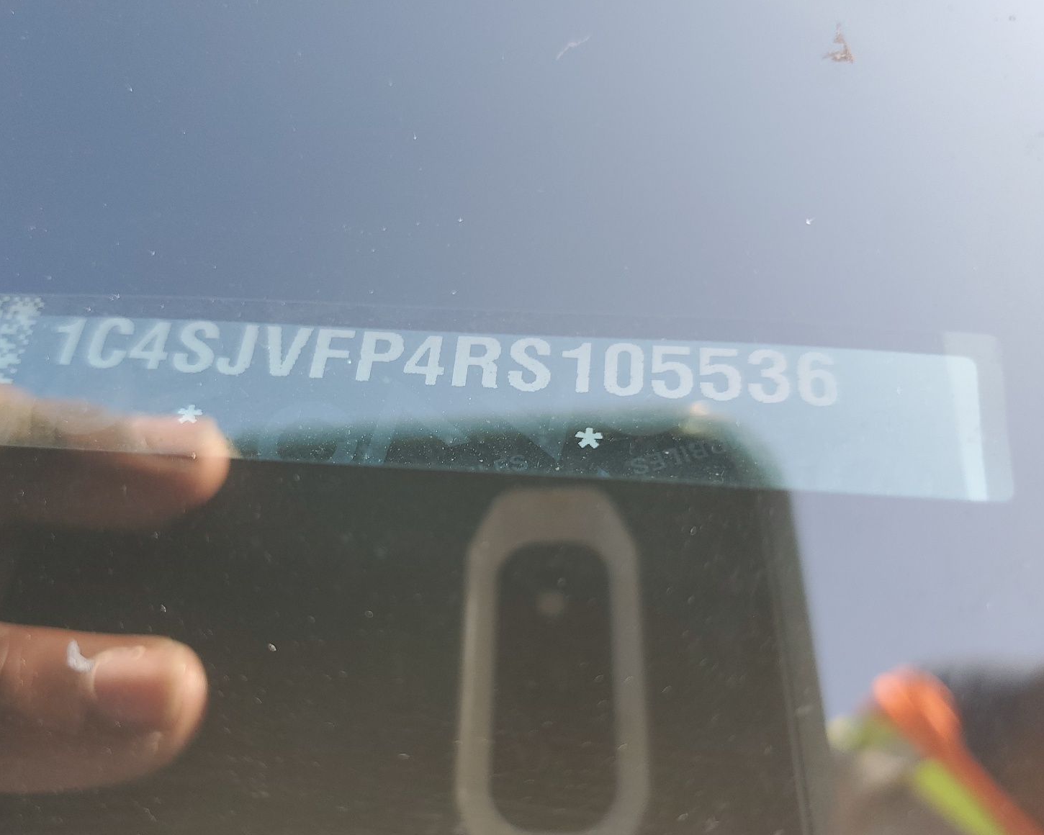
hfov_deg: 62.1
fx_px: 865
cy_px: 428
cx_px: 471
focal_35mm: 28
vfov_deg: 51.5
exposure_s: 1/120
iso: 50
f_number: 1.5
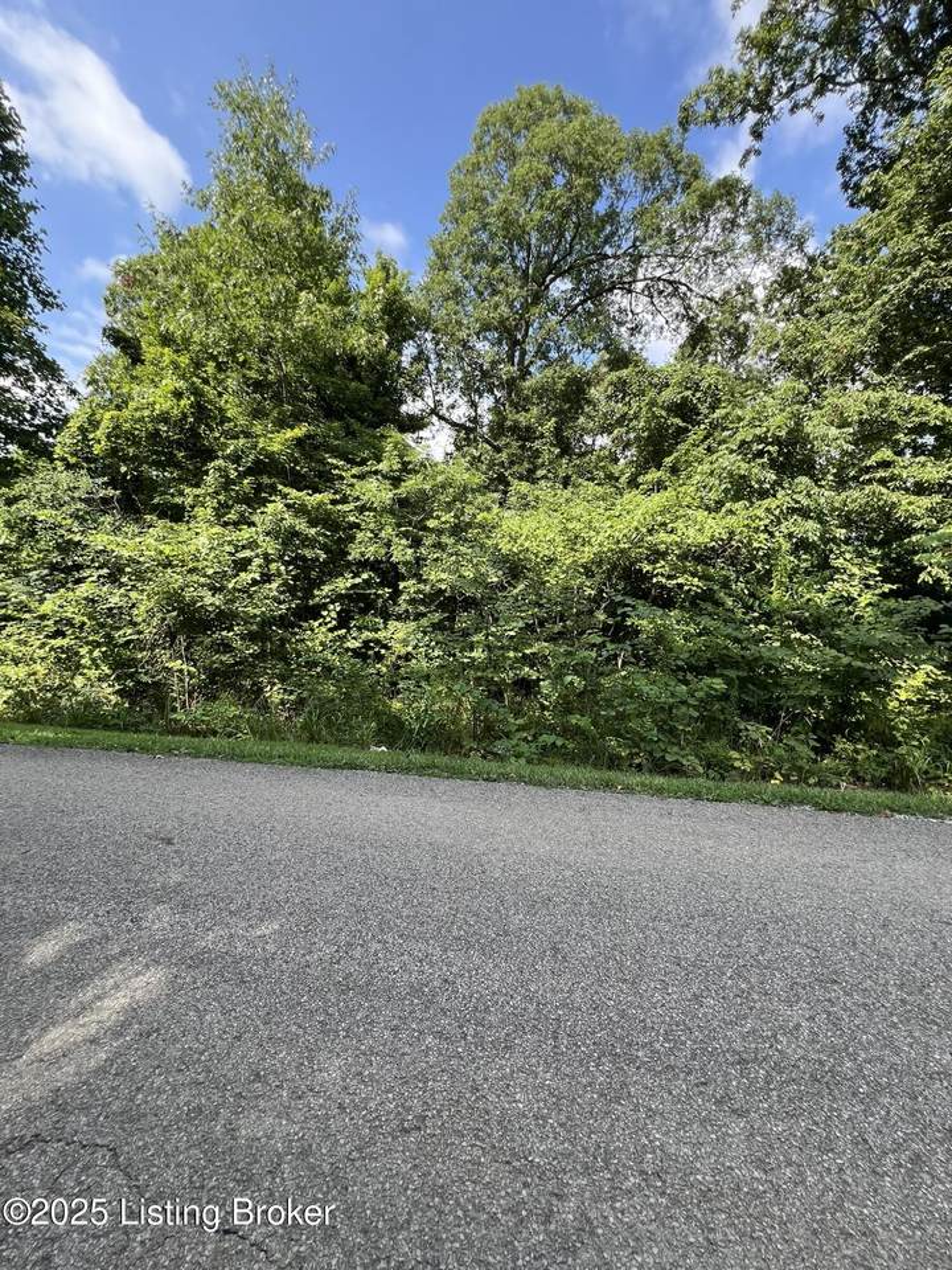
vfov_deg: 106.2
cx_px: 476
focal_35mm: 13
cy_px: 635
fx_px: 477
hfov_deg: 89.9
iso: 32
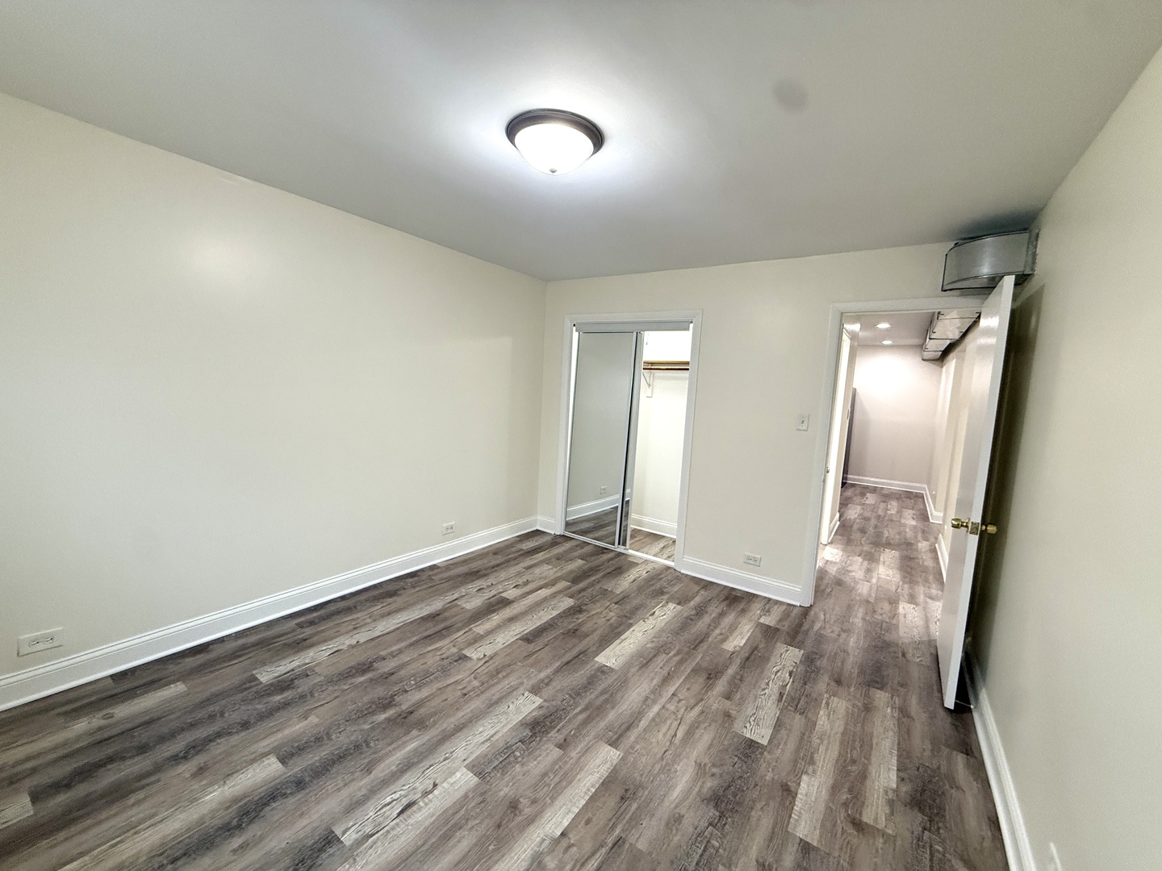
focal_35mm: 14
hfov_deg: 102.1
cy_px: 436
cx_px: 581
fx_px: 470
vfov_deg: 85.7
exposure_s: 1/120
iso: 320
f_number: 2.2
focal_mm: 2.22
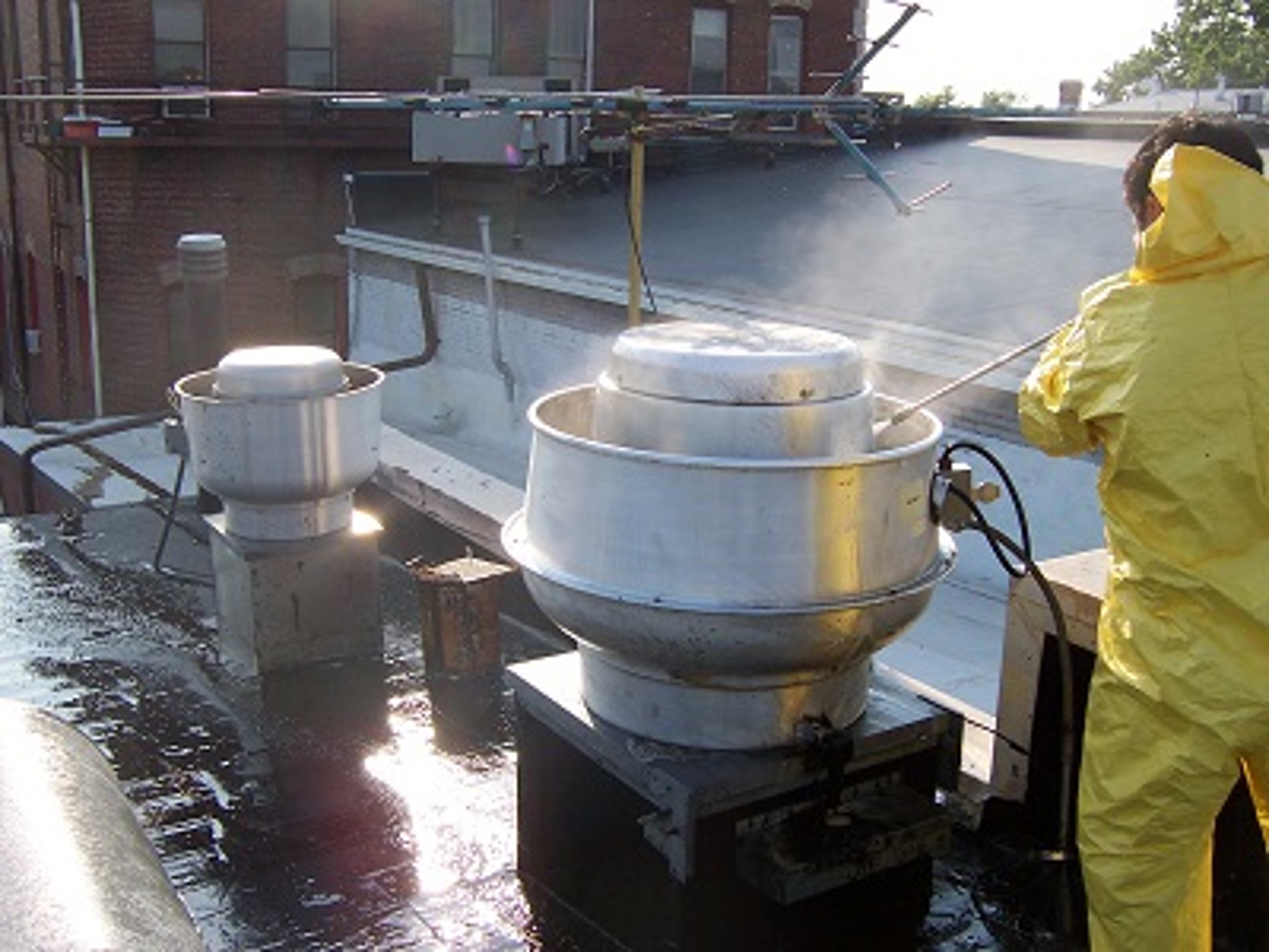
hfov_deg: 51.4
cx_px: 634
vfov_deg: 39.7
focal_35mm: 36
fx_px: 1320
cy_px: 476
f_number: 4
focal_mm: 5.6
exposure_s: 1/350
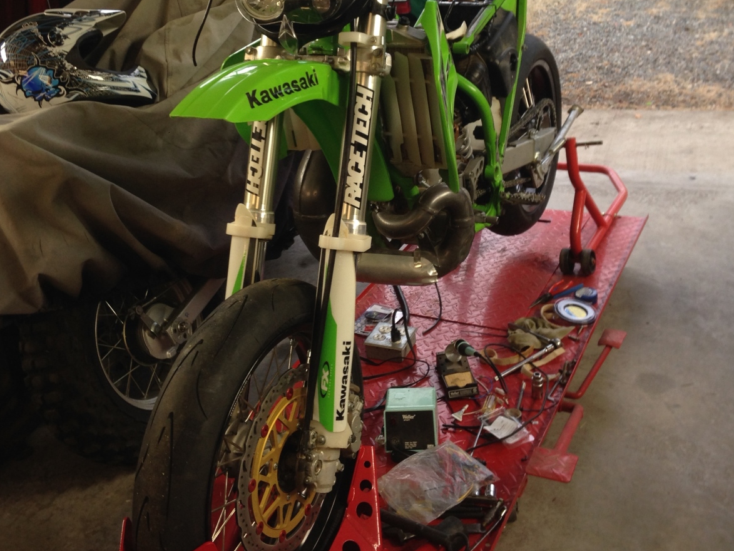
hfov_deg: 42.1
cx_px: 370
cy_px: 177
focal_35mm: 45
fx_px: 954
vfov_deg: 31.9
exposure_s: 1/60
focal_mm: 4.12
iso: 64
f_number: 2.4
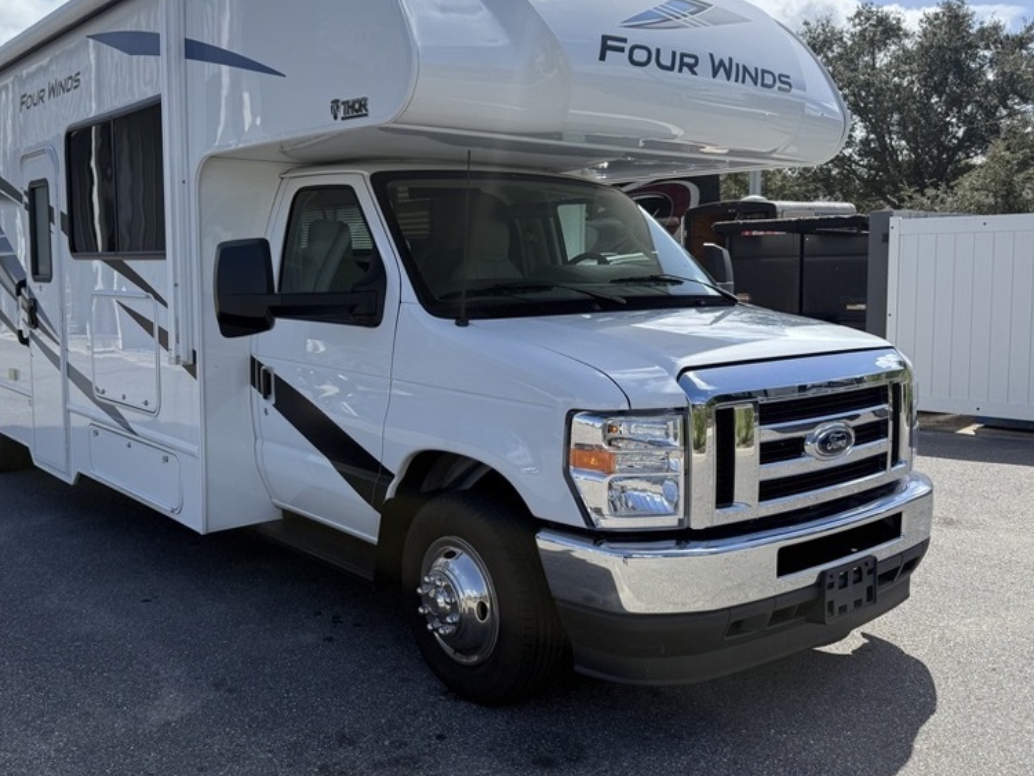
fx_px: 956
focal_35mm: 32
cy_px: 349
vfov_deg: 44.1
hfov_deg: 56.2
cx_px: 393
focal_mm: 6.76
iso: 100
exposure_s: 1/5714
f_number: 1.78
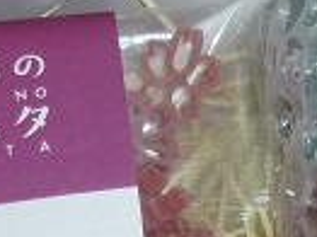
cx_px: 7
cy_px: 491
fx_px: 1116
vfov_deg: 10.9
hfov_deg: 15.9
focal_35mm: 122
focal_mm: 4.5
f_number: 3.3
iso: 100
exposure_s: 1/30
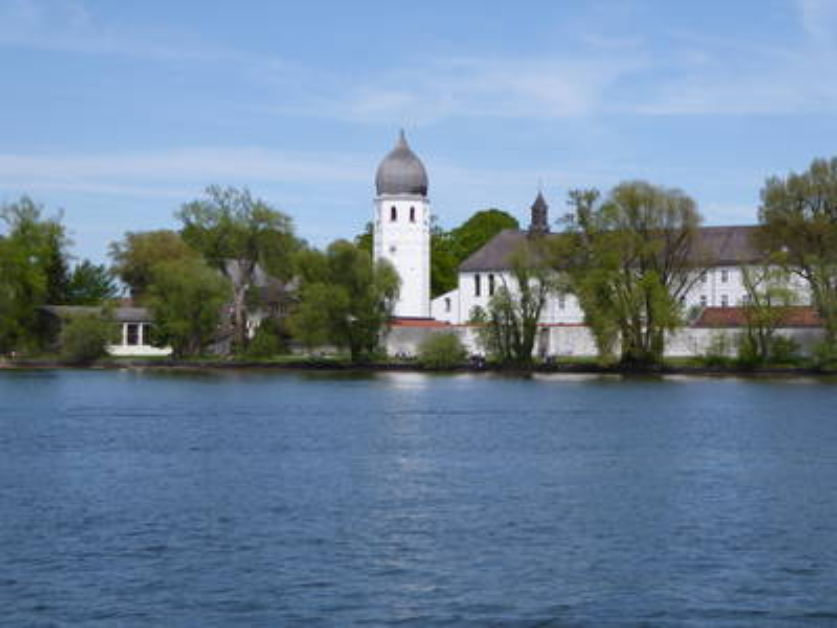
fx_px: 2055
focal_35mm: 85
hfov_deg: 23.0
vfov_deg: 17.4
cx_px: 418
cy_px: 314
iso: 80
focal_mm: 14.1
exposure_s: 1/500
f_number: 4.7
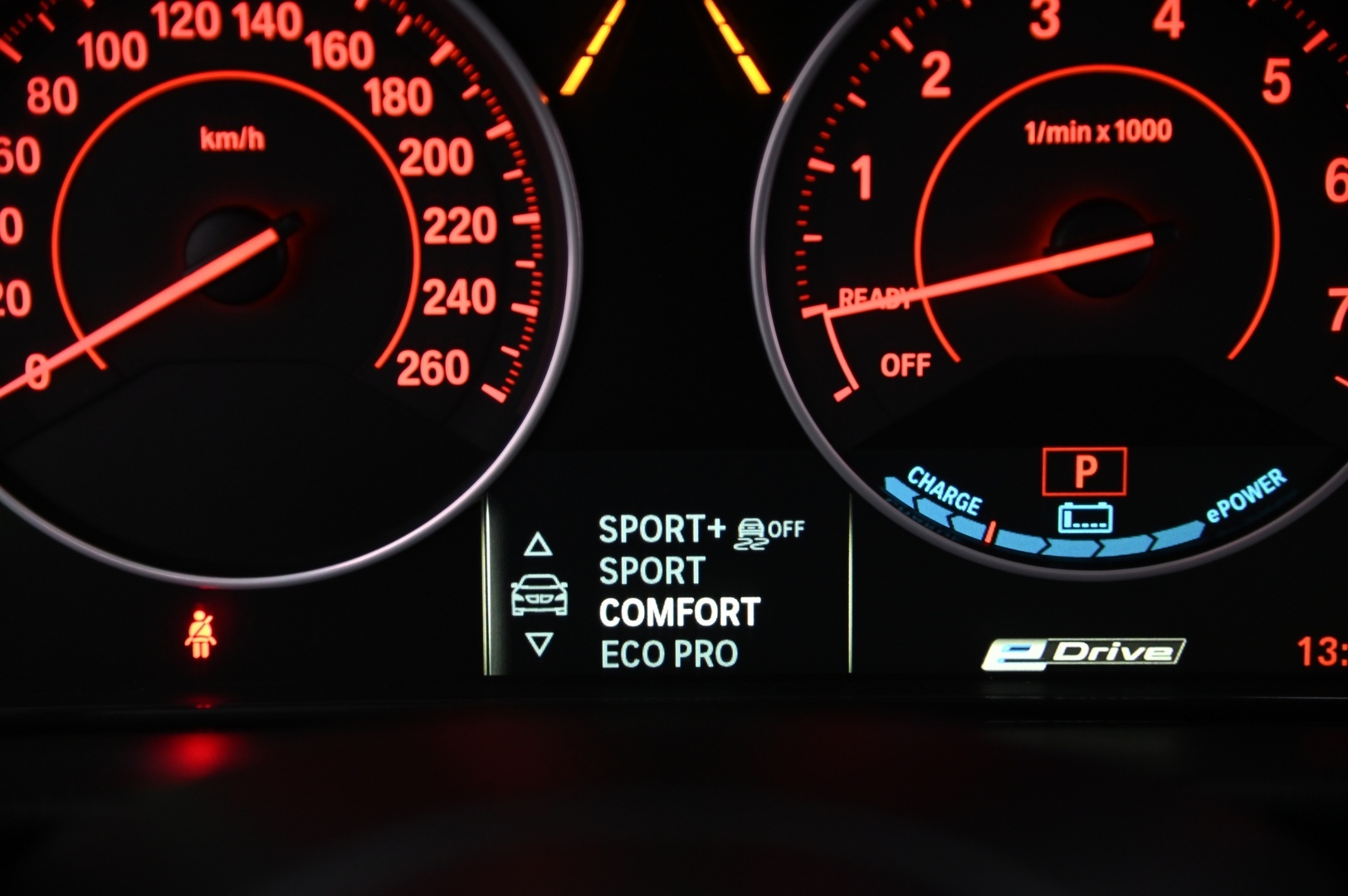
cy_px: 448
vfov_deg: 16.0
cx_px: 674
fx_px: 3180
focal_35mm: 85
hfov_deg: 23.9
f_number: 4
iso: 2000
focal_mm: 85
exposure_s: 1/30
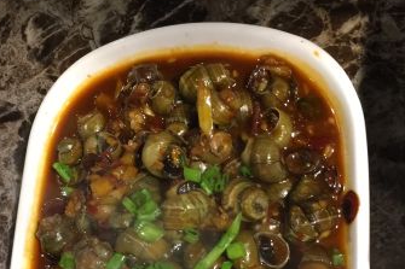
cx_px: 143
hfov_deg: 31.7
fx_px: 708
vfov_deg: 21.3
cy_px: 211
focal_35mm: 63
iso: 80
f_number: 2.2
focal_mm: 4.15
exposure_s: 1/17
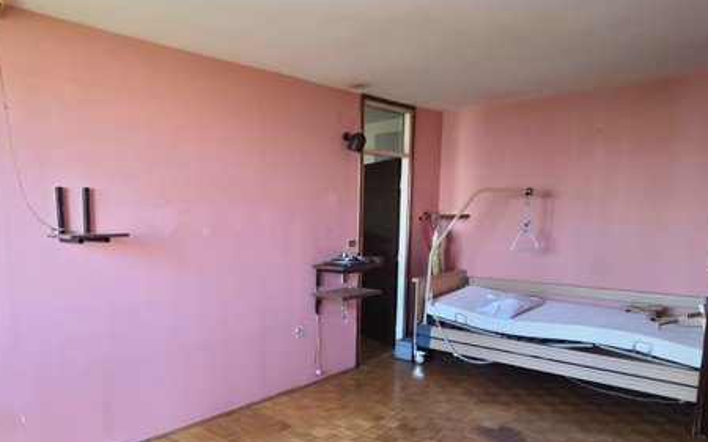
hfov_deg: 70.3
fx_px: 482
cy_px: 283
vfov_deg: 48.7
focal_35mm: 25
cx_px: 232
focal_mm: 2.16
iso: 250
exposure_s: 1/40
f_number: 2.2
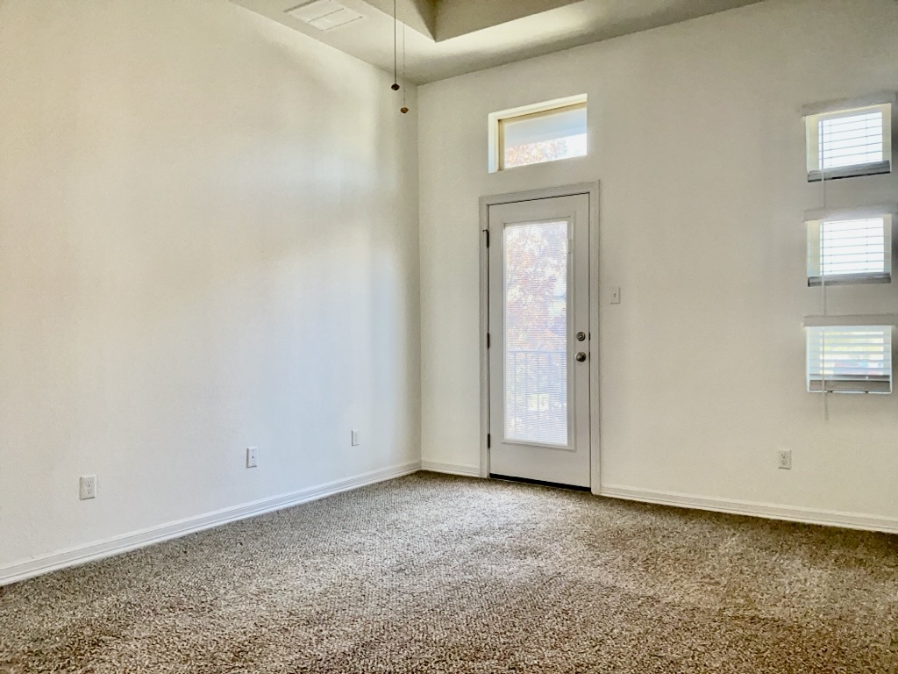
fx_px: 700
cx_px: 449
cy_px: 337
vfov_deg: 51.4
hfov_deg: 65.3
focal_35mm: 27
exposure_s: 1/120
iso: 100
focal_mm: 3
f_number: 1.8
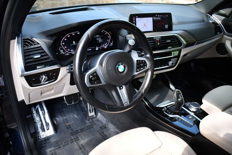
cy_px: 78
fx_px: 193
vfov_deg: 43.6
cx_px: 116
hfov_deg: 61.9
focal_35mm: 30
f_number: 3.5
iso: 400
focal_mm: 20
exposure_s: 1/250
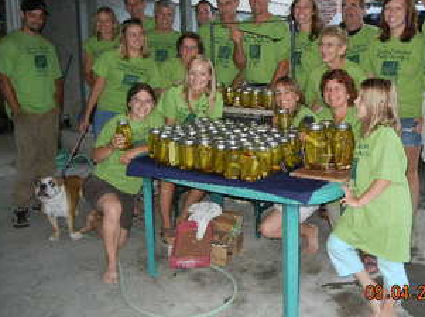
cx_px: 261
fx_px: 478
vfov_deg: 36.6
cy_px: 129
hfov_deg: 47.6
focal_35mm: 39
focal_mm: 5.4
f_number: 3.5
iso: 407
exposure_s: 1/30
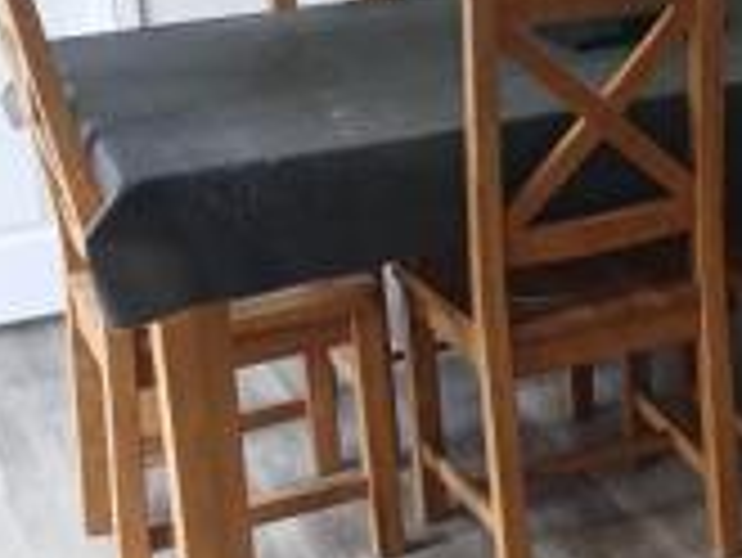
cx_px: 852
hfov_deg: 20.2
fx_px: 1973
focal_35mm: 92
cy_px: 16
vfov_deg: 15.8
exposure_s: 1/50
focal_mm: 3.98
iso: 80
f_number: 1.8
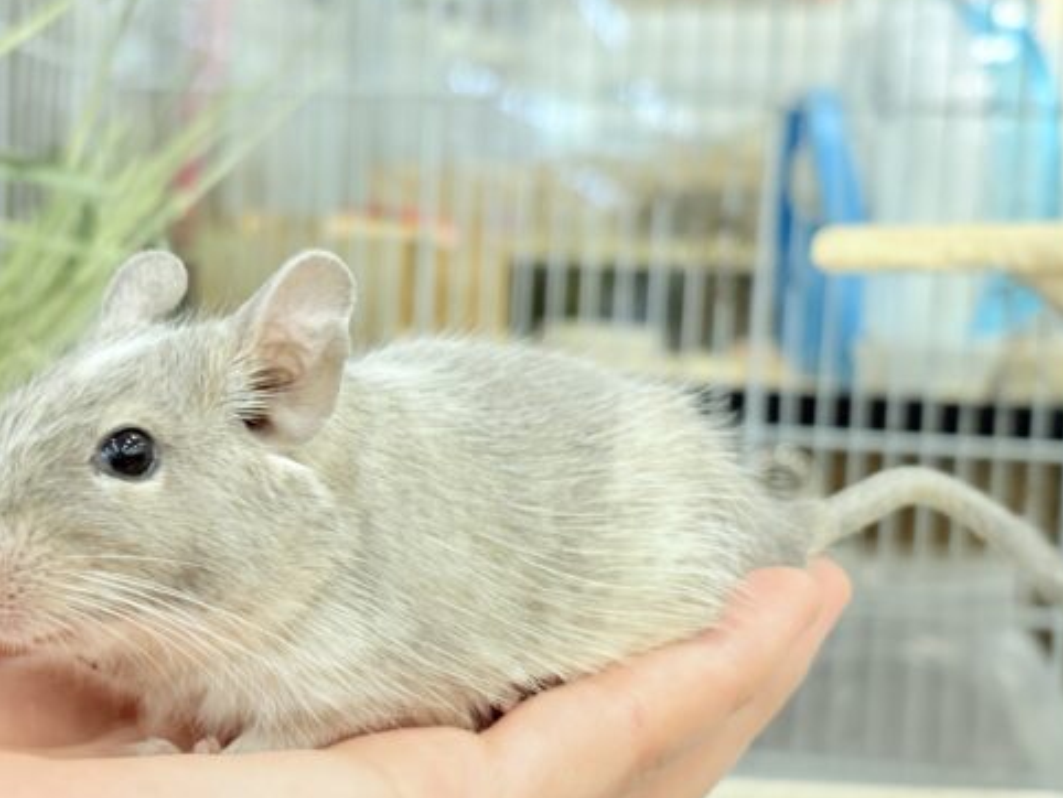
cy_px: 498
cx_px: 490
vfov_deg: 21.3
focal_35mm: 69
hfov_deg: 28.1
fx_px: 2120
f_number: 1.6
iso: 80
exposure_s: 1/50
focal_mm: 5.96
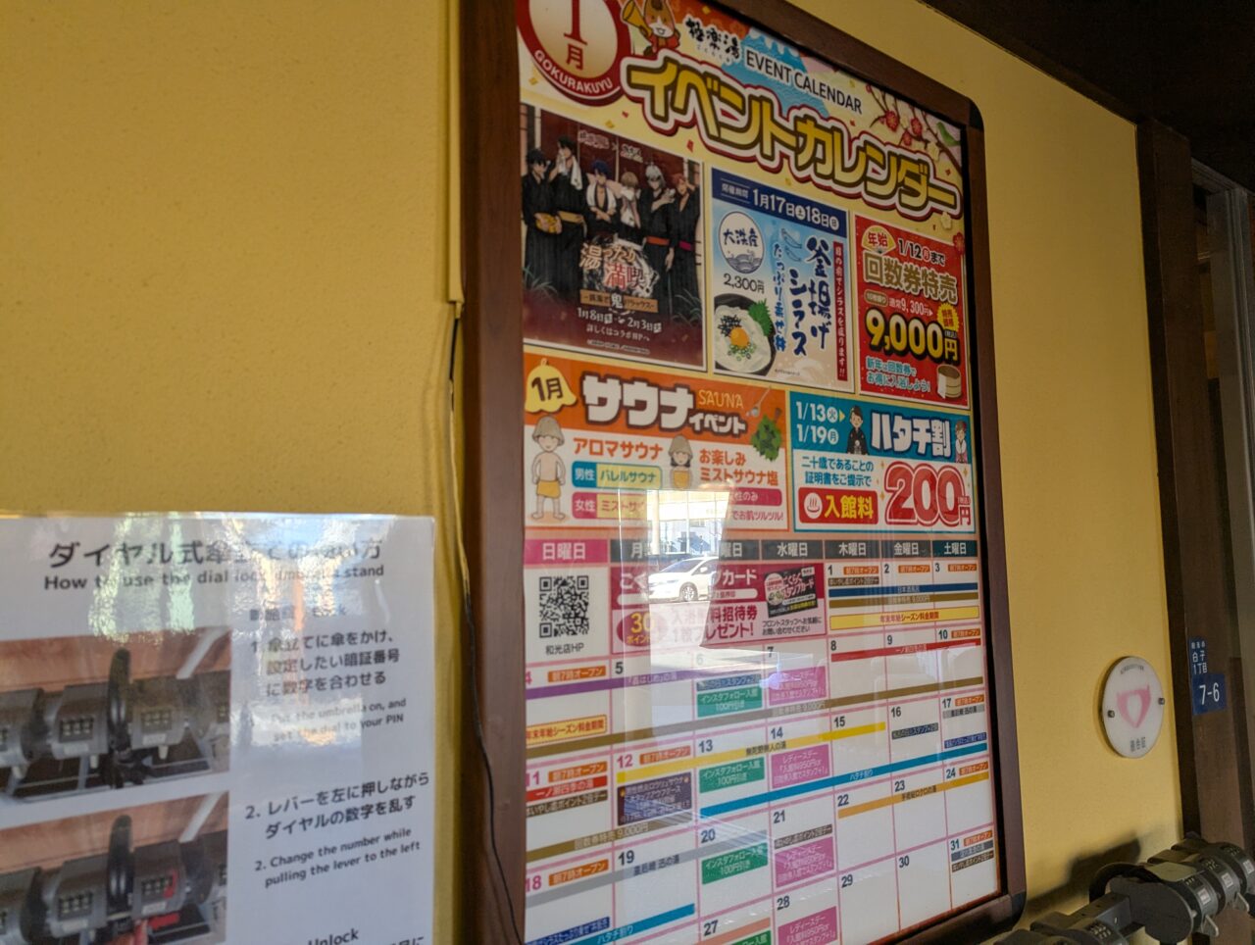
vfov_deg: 56.9
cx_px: 628
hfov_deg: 71.5
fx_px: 871
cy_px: 472
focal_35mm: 24
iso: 53
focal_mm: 6.81
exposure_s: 1/138
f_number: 1.85
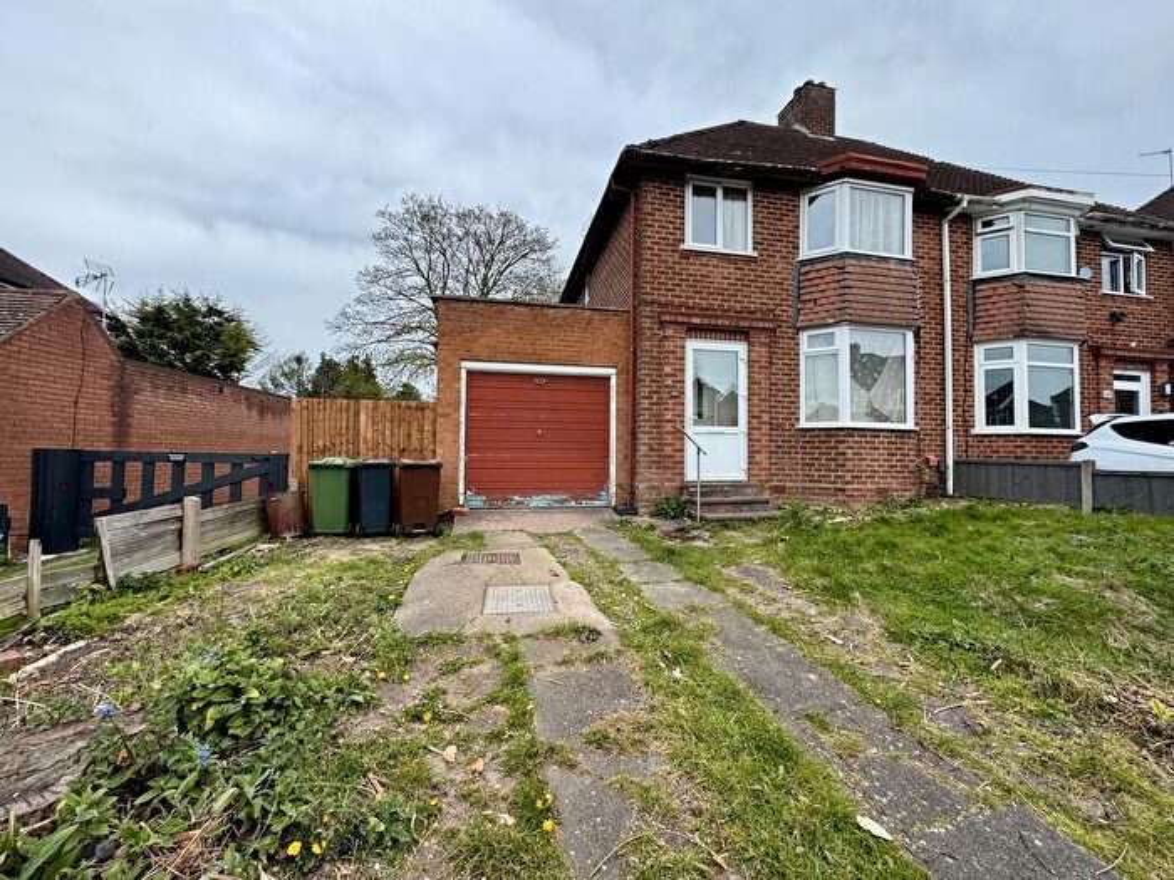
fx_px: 475
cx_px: 587
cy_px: 440
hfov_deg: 102.1
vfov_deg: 85.7
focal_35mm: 14
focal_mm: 2.22
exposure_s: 1/636
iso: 40
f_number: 2.2
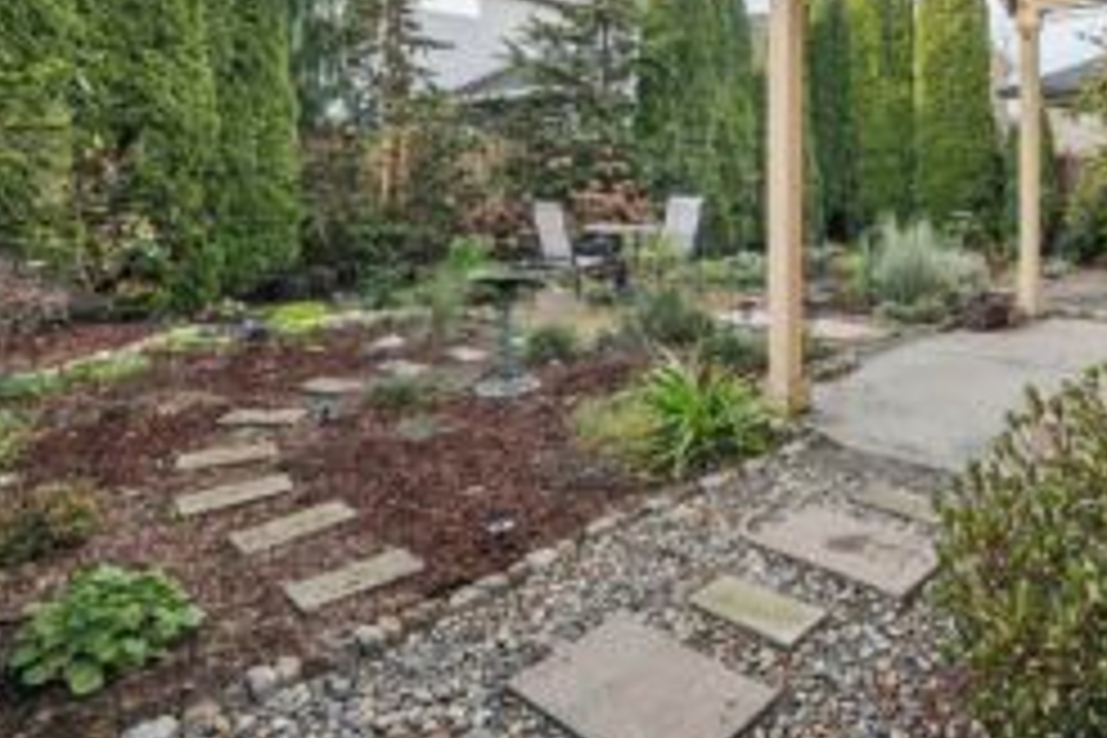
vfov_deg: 47.5
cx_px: 756
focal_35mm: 26
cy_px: 173
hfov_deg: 67.1
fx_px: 799
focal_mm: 16
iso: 400
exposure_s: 1/20
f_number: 8
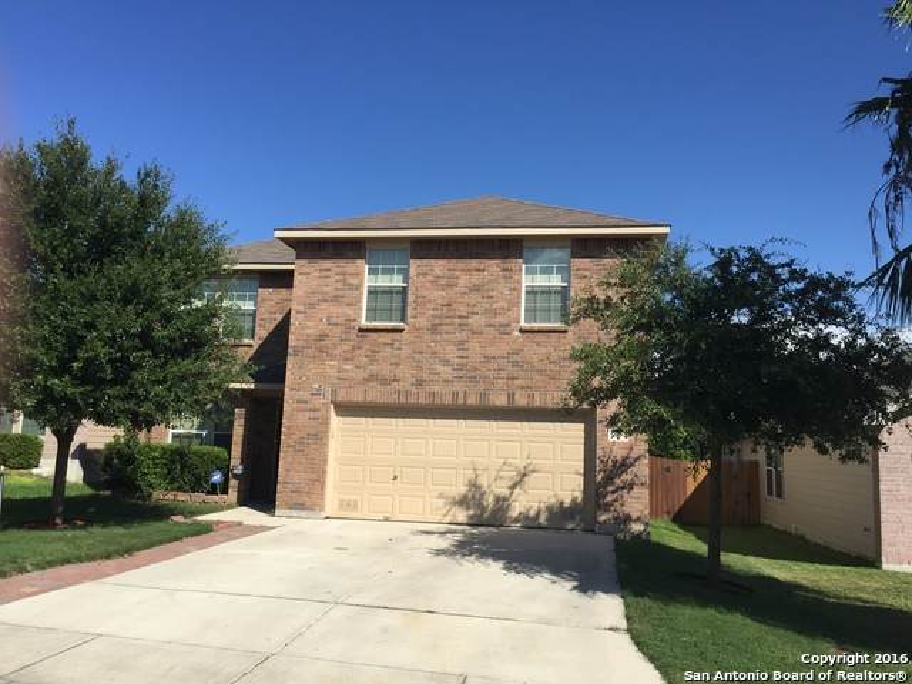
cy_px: 342
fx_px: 764
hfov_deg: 61.7
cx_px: 456
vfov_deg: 48.2
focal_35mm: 29
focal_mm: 4.15
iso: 32
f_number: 2.2
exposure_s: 1/3049
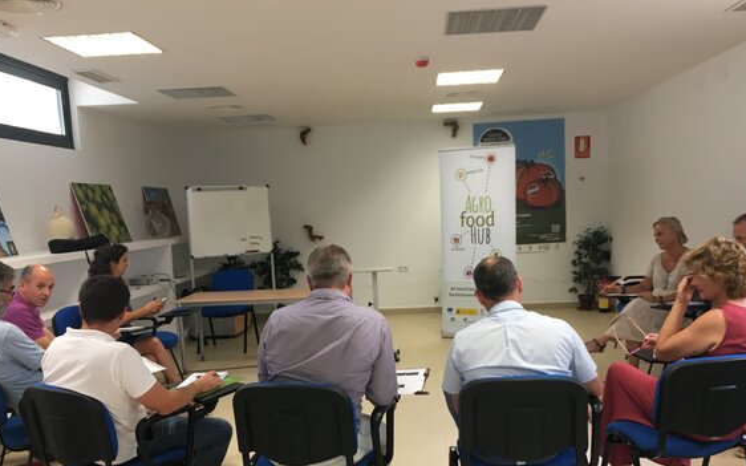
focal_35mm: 35
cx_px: 374
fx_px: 711
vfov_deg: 35.9
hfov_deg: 55.3
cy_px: 307
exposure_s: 1/33
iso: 64
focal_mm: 4.15
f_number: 2.2
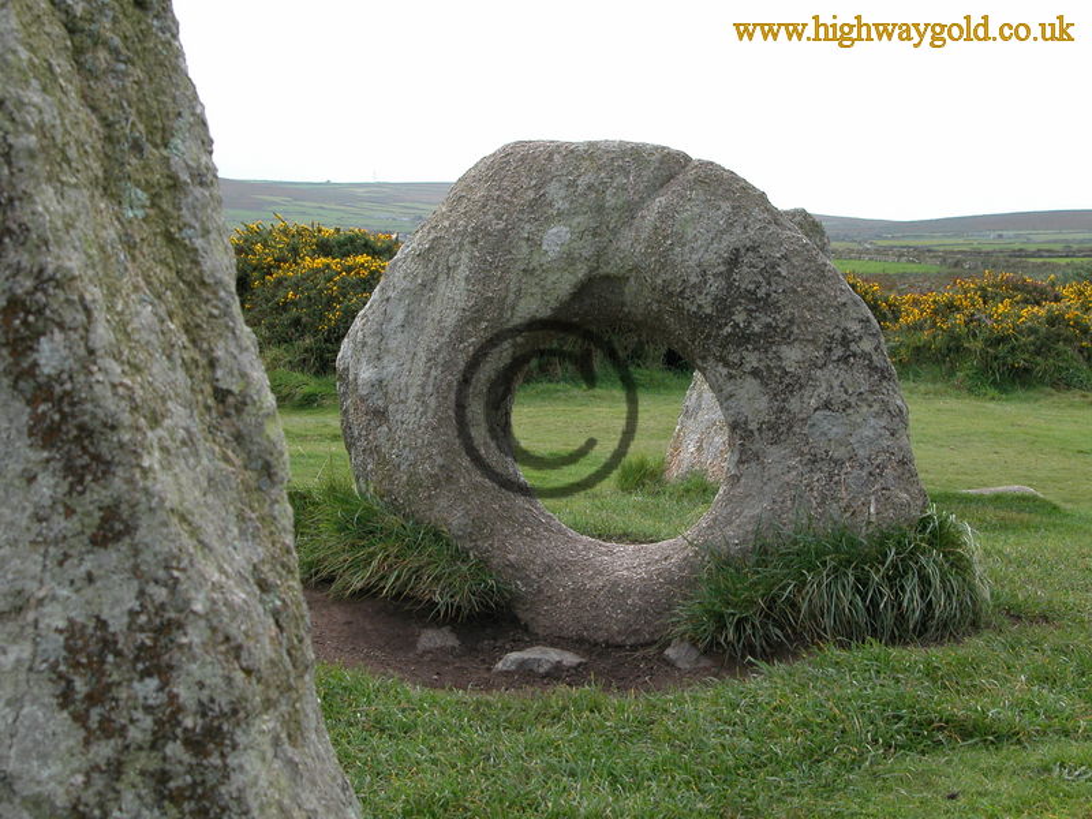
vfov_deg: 22.3
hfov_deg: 29.4
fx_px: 2082
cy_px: 410
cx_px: 546
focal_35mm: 66
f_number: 5.2
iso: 100
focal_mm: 16.8
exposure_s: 1/190
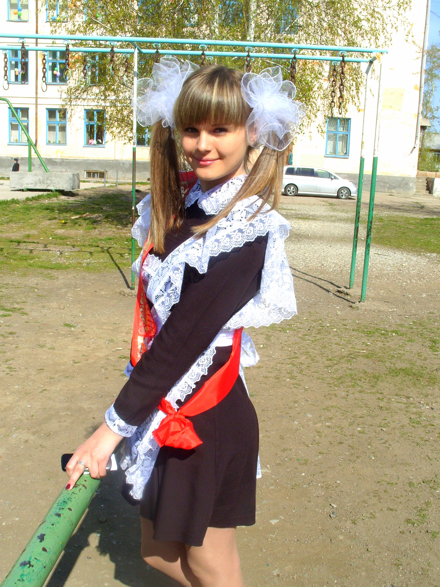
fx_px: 593
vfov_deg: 52.6
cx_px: 220
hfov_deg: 40.7
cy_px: 294
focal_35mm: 35
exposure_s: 1/500
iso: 80
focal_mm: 7.8
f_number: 7.4
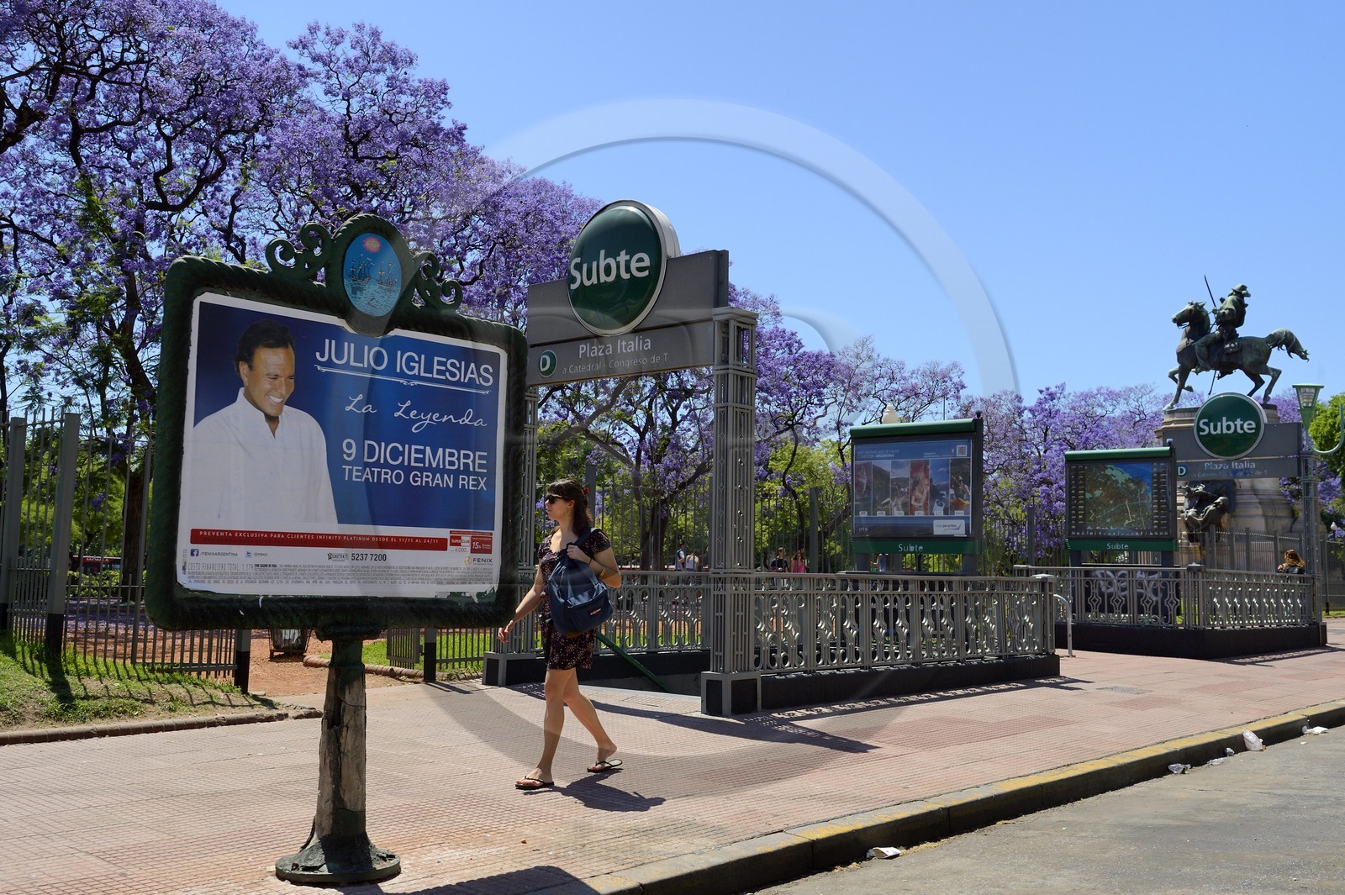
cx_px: 672
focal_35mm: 34
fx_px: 1270
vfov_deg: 38.8
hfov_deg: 55.8
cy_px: 448
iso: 400
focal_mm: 34
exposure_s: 1/1000
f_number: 9
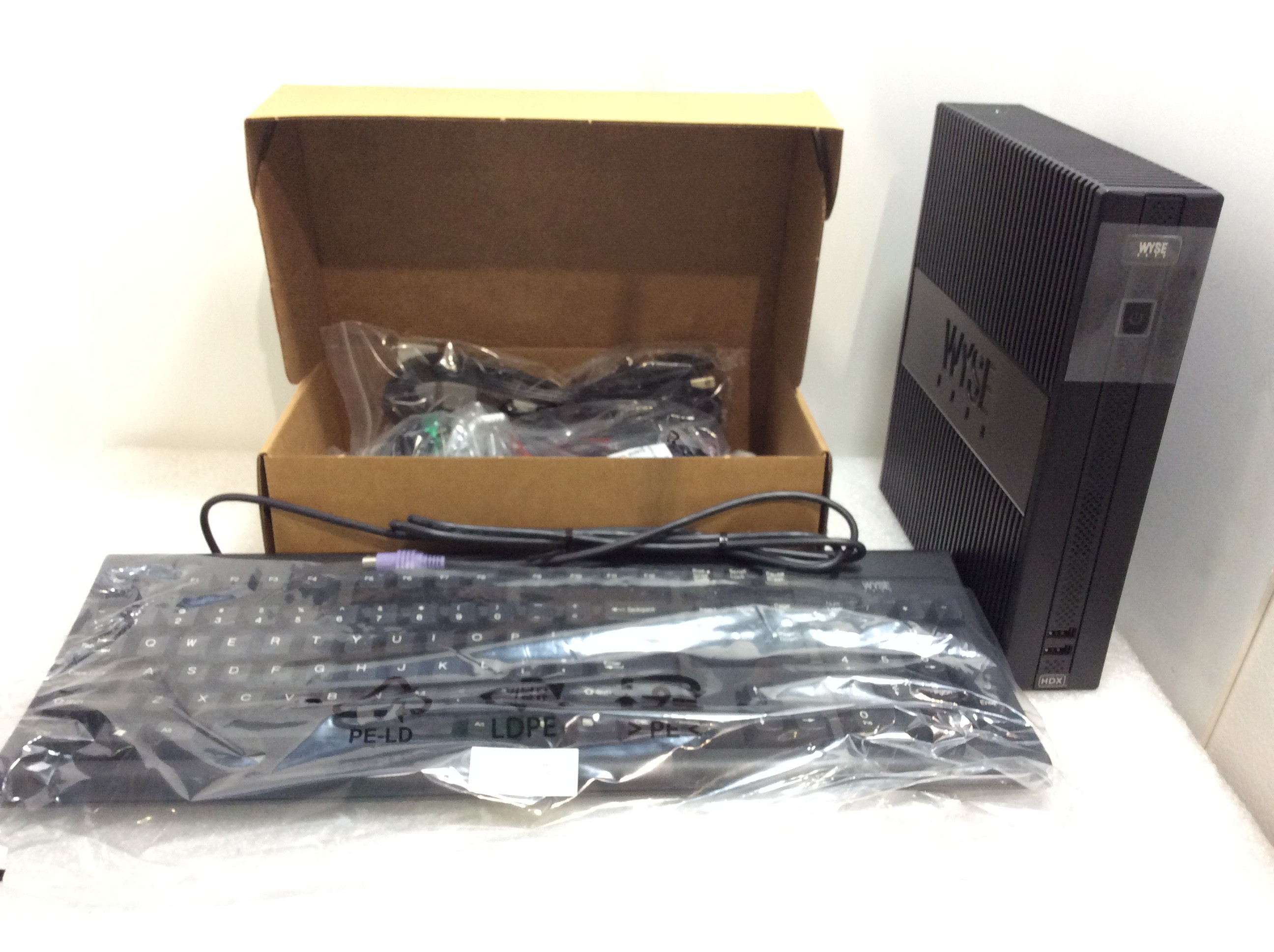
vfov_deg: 44.1
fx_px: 1176
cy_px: 476
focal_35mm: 32
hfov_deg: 56.9
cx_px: 637
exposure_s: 1/24
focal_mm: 3.3
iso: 125
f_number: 2.4
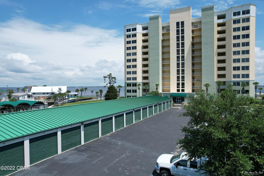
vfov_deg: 57.2
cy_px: 88
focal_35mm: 22
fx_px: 161
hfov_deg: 78.6
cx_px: 132
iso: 140
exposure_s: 1/3000
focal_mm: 8.38
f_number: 2.8
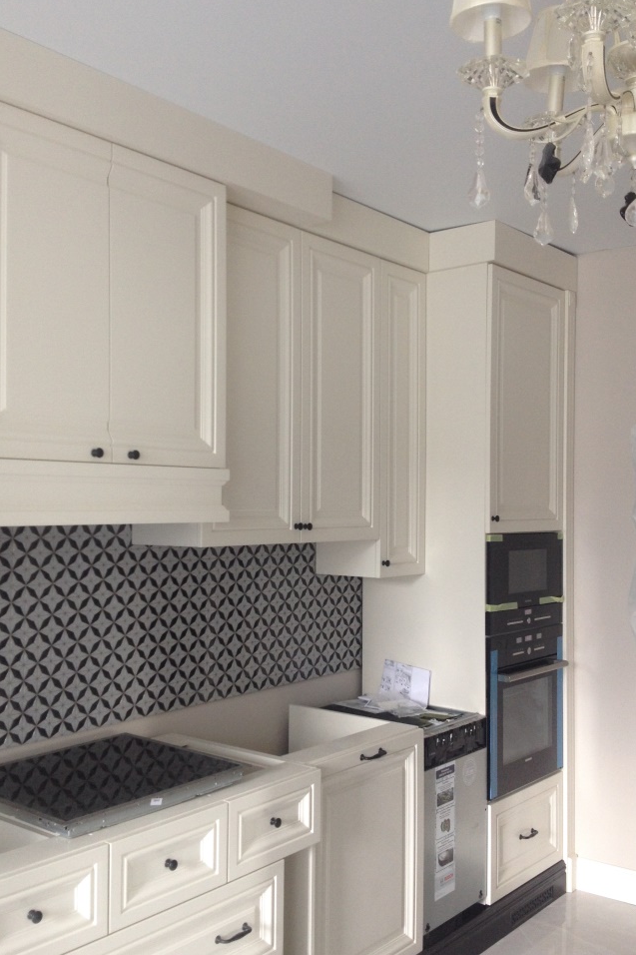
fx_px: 1034
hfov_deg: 34.2
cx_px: 333
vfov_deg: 49.5
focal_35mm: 39
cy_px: 499
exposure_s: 1/20
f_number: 2.4
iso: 80
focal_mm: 4.28
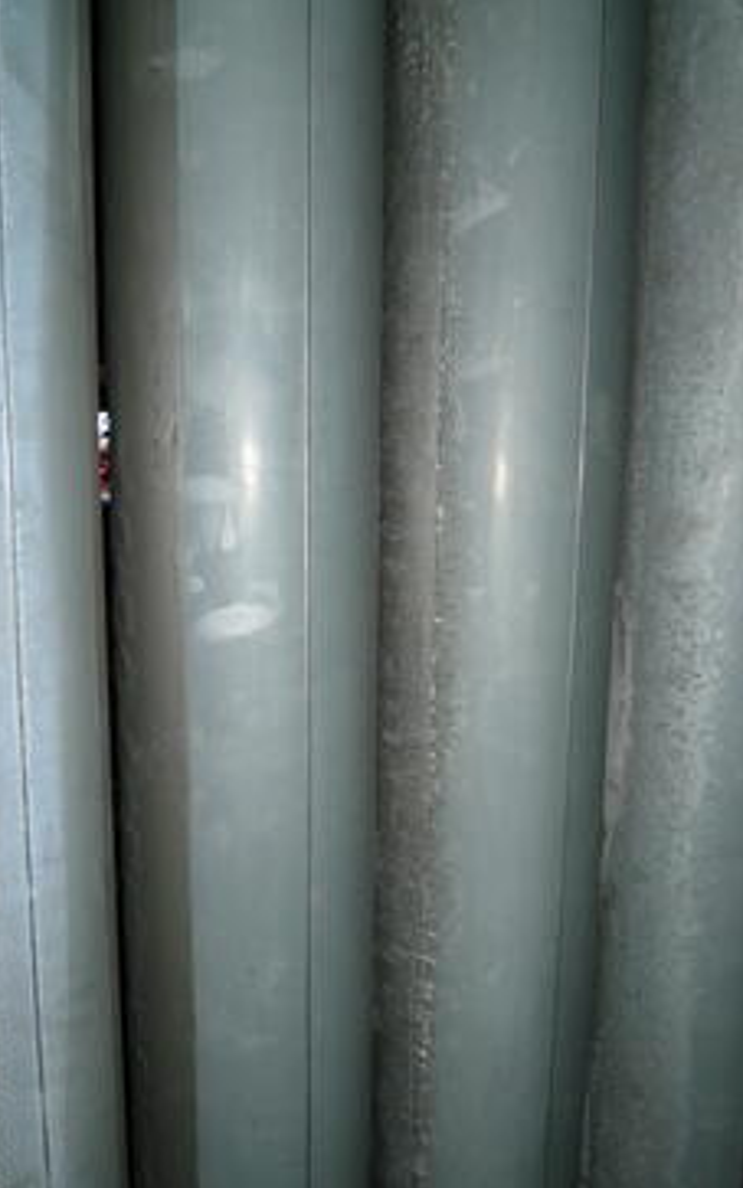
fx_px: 907
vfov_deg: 66.3
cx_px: 403
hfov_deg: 44.5
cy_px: 648
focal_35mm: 28
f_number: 2
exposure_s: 1/60
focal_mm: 5.1
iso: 100
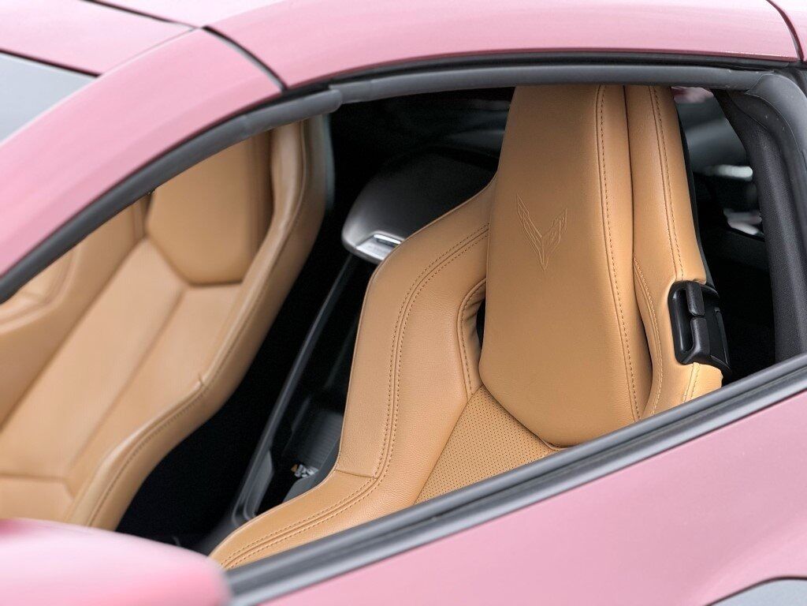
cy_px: 303
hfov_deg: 16.4
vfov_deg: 12.3
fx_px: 2798
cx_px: 404
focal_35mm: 120
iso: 64
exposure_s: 1/99
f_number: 2.8
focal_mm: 15.66
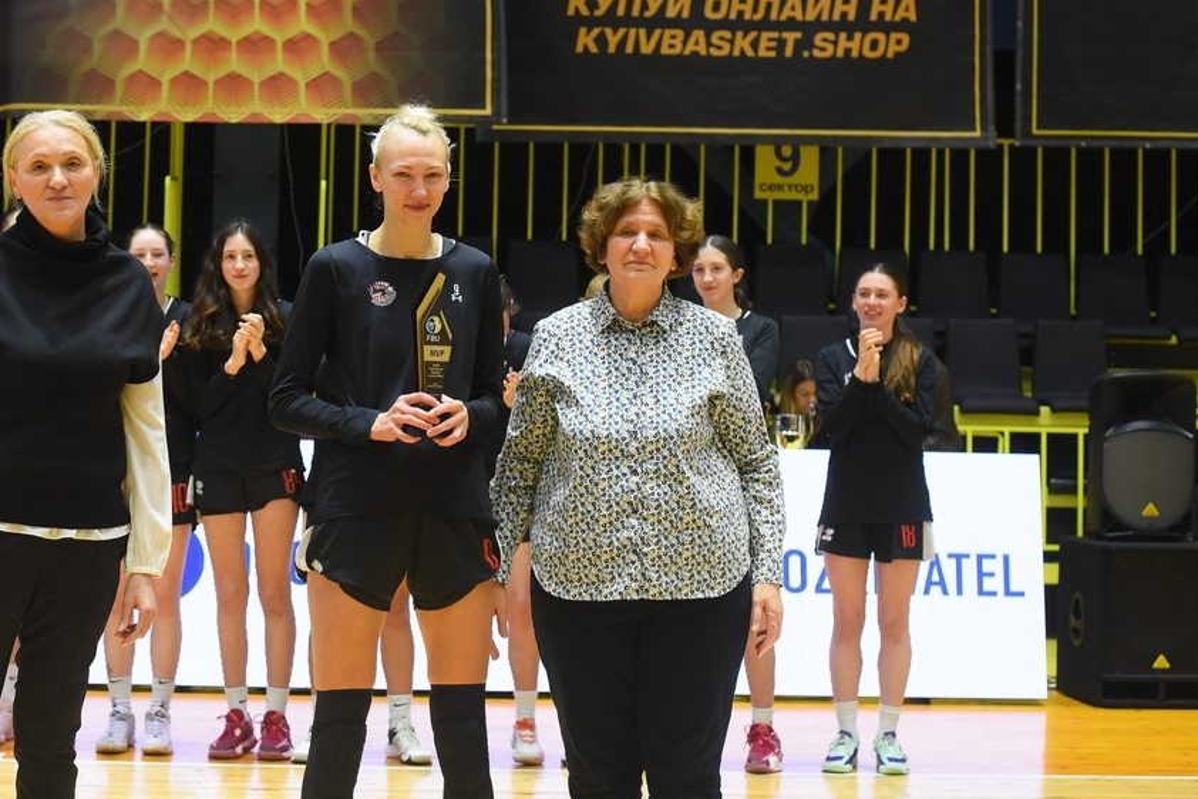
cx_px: 410
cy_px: 311
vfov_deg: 17.9
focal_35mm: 76
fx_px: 2530
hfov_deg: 26.5
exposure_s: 1/500
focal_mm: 50
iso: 4000
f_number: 4
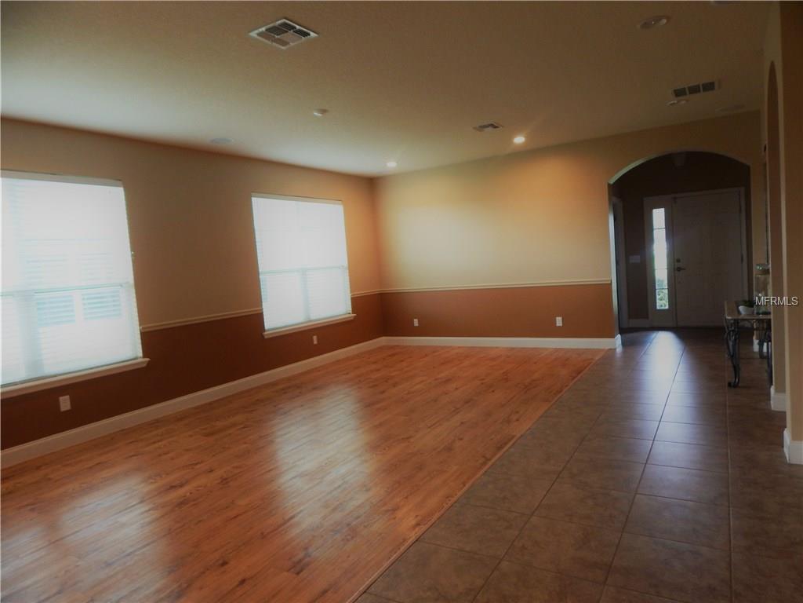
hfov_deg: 76.4
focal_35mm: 22
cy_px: 302
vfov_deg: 61.1
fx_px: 510
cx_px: 402
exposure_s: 1/30
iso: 160
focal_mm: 4
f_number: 3
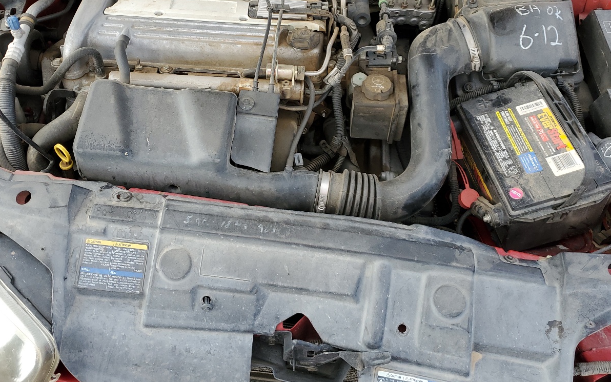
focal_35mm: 37
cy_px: 129
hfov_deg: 52.7
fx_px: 616
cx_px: 277
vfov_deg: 34.1
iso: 50
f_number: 1.5
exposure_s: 1/400
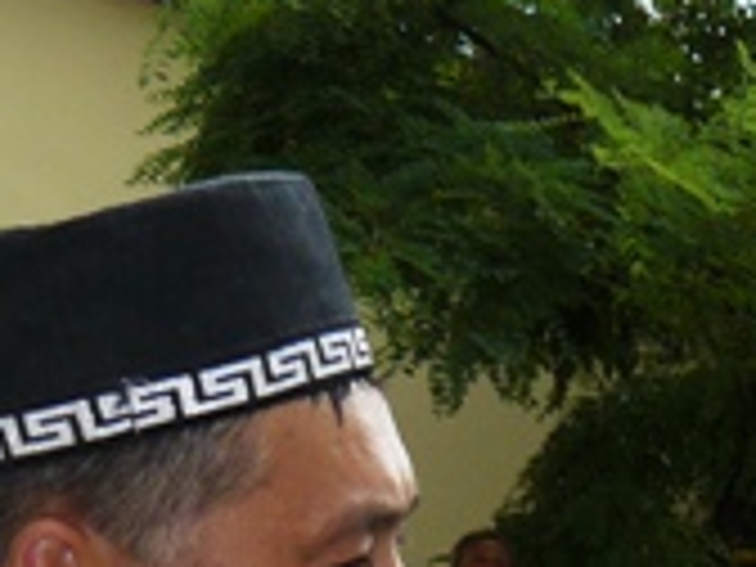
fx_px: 2992
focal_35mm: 137
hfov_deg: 13.7
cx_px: 1080
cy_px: 896
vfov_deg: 10.4
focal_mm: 6
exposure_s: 1/125
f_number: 4
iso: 100
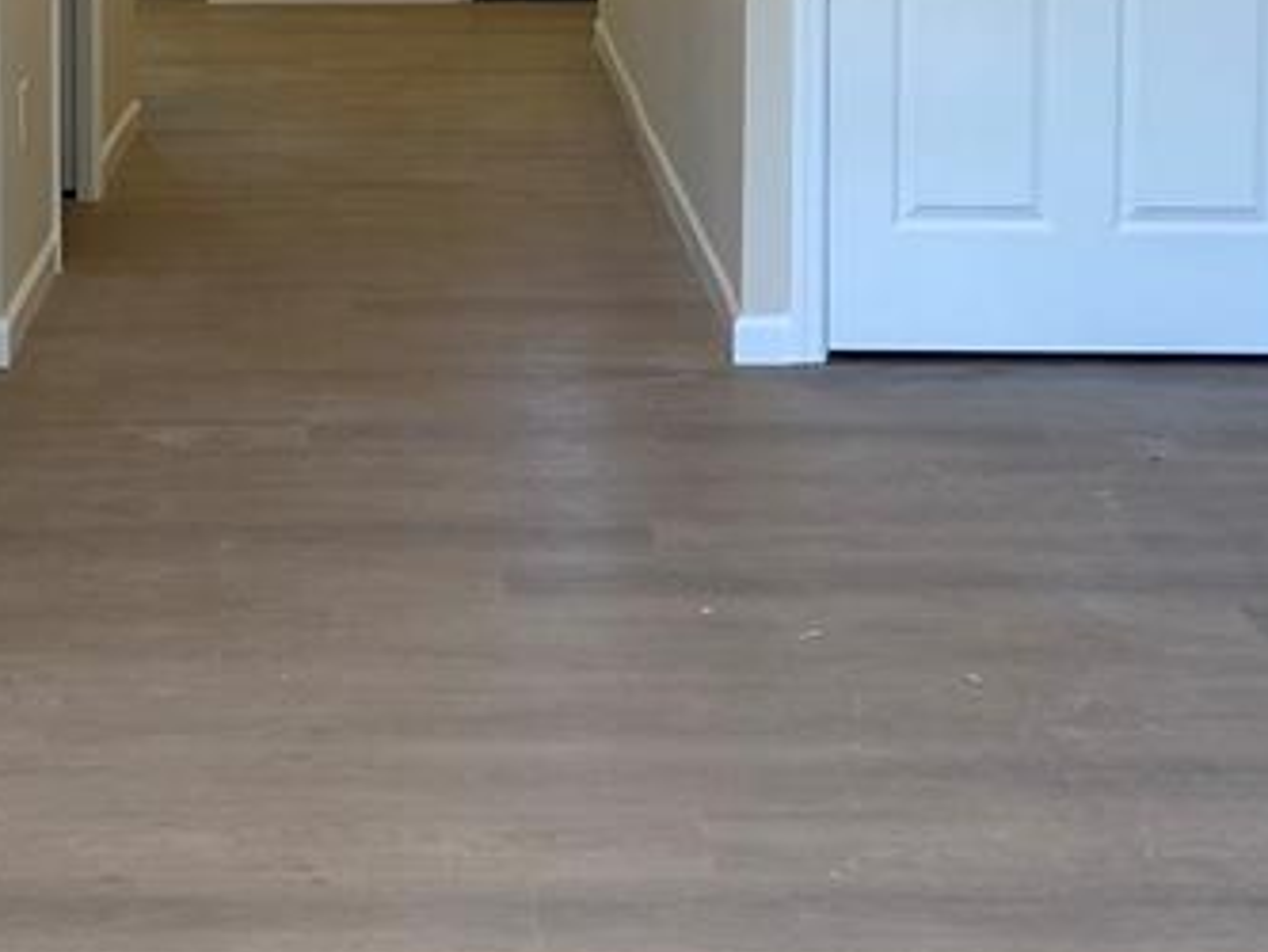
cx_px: 404
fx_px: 2931
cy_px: -149
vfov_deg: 17.7
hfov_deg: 24.3
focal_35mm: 80
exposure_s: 1/120
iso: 100
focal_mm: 4.25
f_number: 1.8
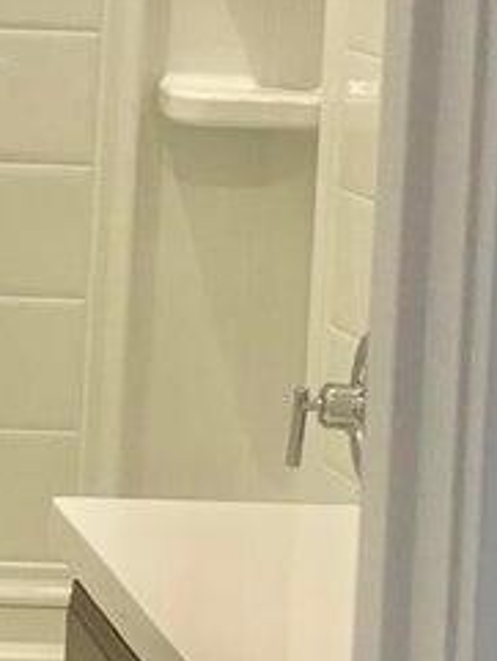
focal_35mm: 221
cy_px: 230
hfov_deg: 6.5
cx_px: -464
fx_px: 4227
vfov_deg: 8.9
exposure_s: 1/60
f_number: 2
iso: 80
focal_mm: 6
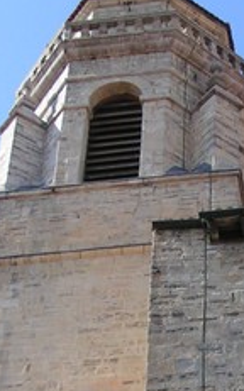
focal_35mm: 107
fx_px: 1141
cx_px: 208
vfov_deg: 19.3
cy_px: 304
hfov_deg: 12.1
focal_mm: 5.8
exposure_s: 1/200
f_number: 5.6
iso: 50
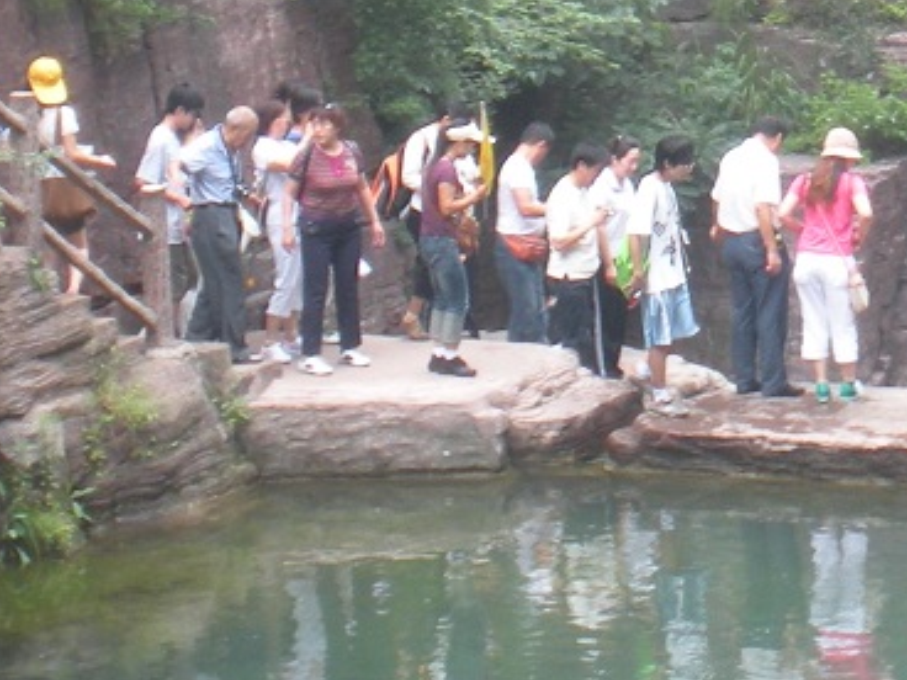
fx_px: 6839
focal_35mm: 261
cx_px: 1454
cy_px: -240
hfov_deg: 7.4
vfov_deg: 5.7
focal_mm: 11.2
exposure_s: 1/37.4
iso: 64
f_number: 4.6
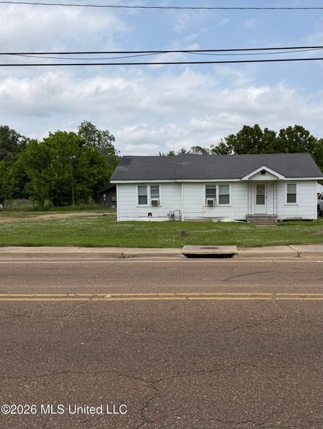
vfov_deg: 71.5
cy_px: 214
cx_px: 162
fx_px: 298
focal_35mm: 24
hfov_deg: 56.9
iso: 80
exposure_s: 1/6711
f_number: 1.78
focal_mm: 6.76
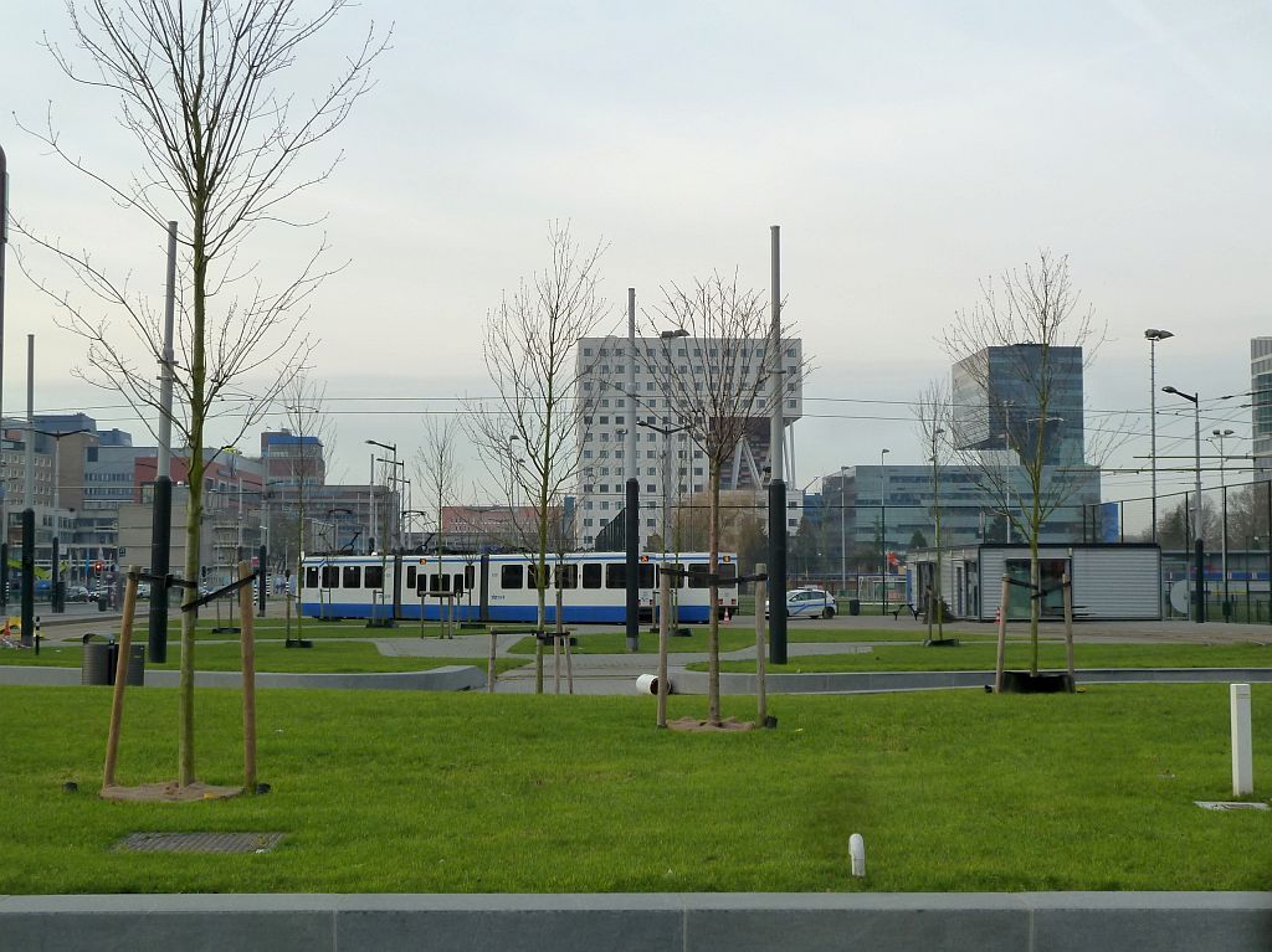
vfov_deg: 26.5
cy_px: 476
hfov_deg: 35.0
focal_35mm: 55
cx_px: 636
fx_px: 2020
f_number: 3.9
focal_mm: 9.1
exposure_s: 1/320
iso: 125
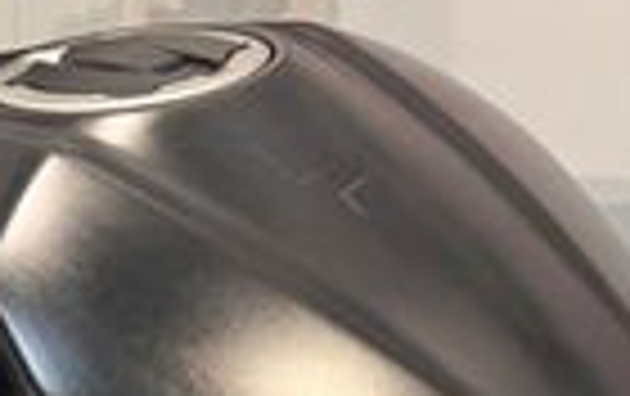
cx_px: -63
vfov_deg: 11.2
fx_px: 1995
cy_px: 436
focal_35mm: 116
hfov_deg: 17.3
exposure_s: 1/50
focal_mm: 6.76
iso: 500
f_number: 1.78
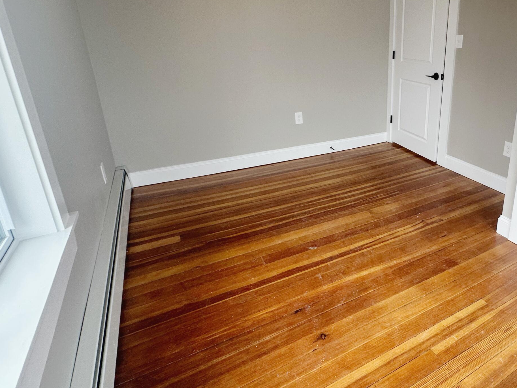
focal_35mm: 23
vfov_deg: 58.1
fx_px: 344
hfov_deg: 70.3
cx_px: 369
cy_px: 143
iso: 64
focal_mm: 2.22
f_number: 2.2
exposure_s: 1/99
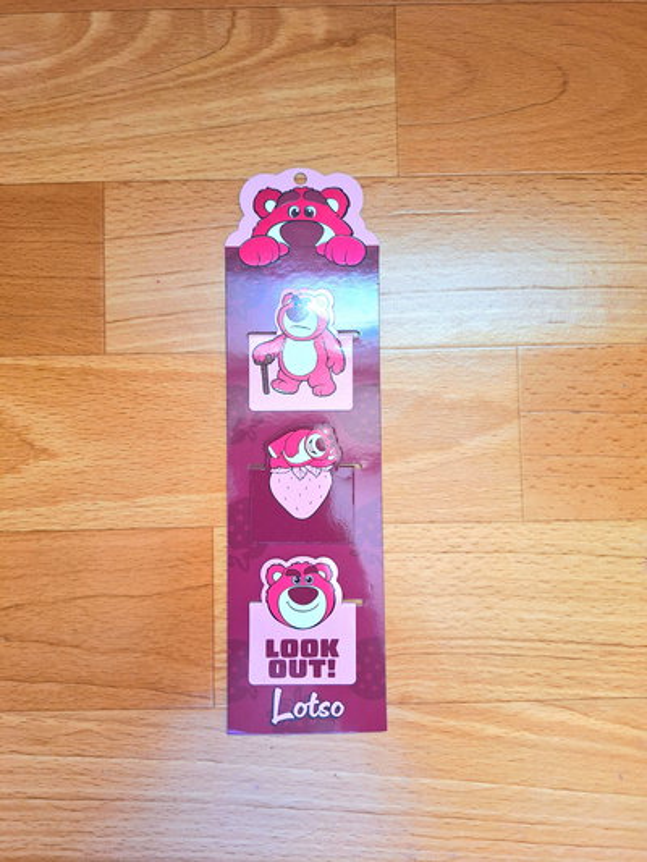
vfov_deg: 73.9
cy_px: 431
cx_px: 324
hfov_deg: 58.9
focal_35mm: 23
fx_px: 573
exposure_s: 1/50
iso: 200
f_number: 1.8
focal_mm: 5.54
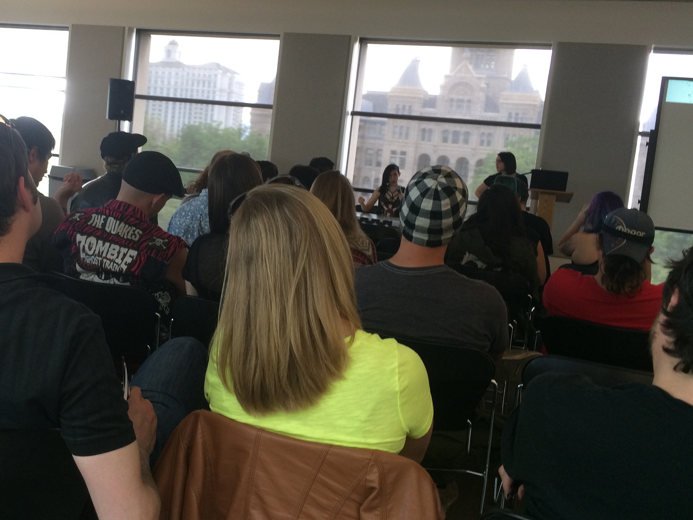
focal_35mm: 38
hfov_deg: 48.5
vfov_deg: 37.6
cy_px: 220
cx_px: 262
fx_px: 761
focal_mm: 4.15
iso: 64
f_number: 2.2
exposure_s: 1/30
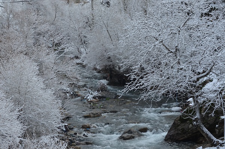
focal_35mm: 120
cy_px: 74
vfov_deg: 11.4
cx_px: 112
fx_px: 748
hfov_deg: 17.1
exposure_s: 1/250
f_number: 8
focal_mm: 80
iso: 140
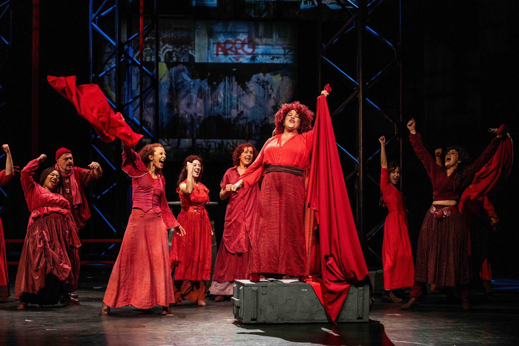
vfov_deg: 17.1
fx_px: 1153
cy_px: 173
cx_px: 260
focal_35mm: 80
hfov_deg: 25.4
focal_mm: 80
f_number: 2.8
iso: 1600
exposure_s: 1/320
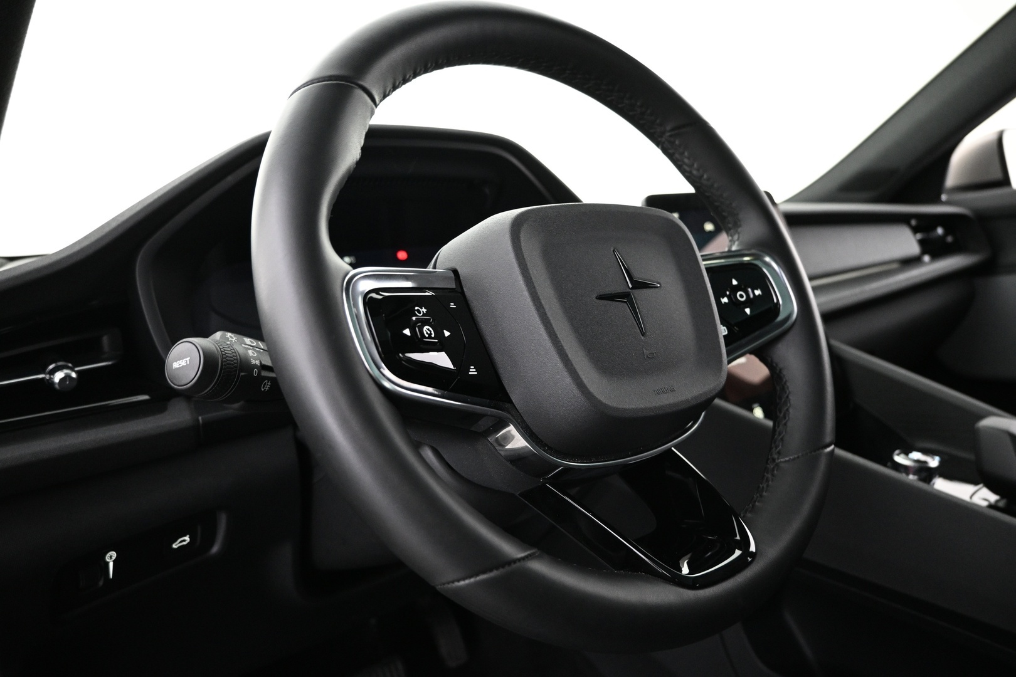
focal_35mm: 24
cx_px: 508
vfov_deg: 53.1
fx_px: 677
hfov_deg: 73.7
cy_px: 338
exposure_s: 1/15
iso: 1600
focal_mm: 16
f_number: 3.5
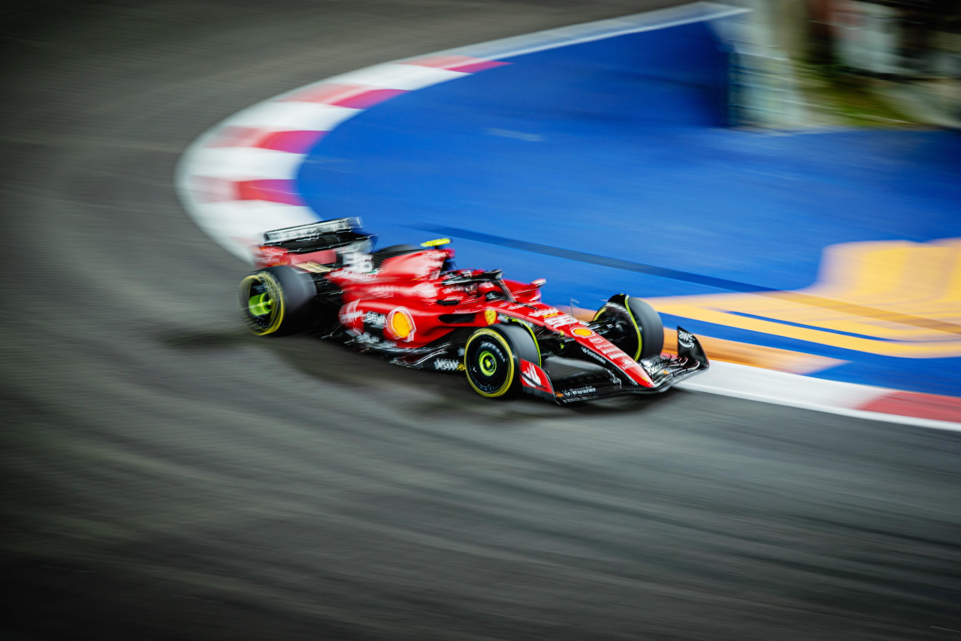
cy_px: 320
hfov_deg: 17.1
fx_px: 3203
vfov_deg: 11.4
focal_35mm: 120
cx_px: 480
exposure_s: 1/30
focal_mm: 120
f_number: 5.6
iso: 125
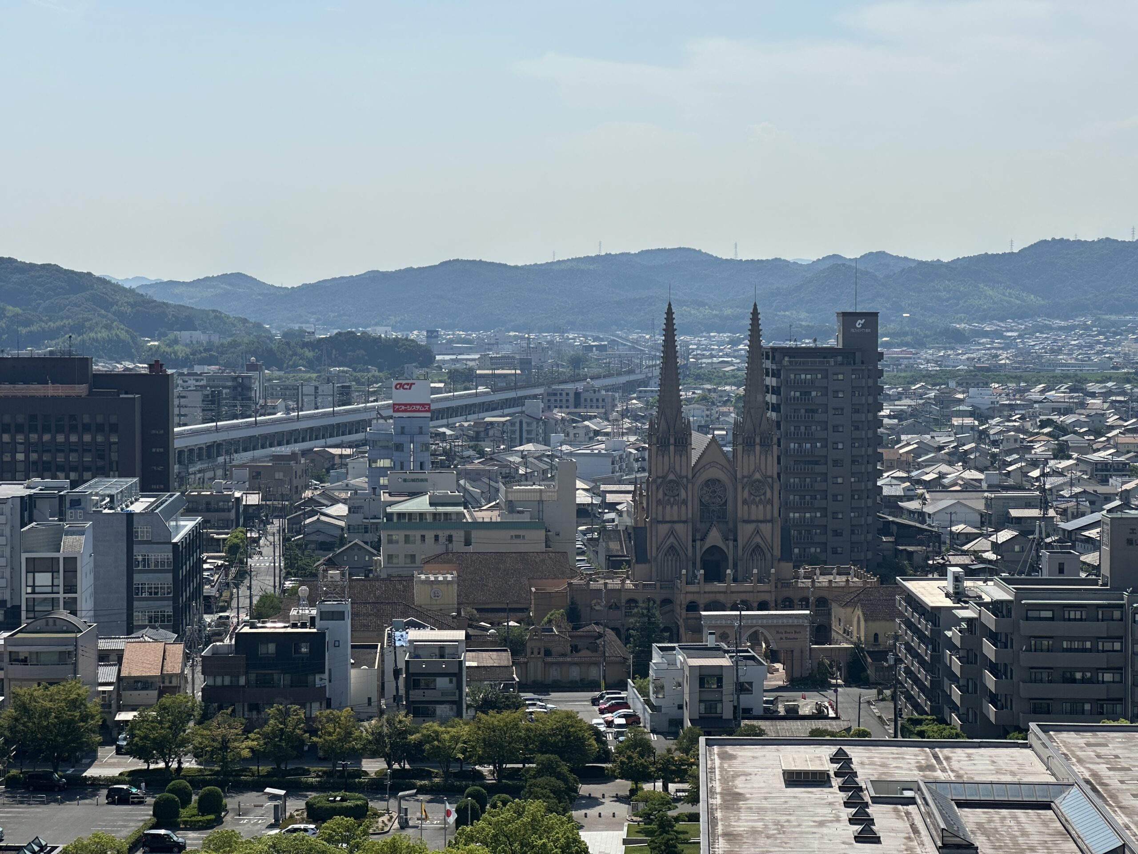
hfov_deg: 25.3
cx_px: 569
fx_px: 2531
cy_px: 427
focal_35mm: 77
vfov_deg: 19.1
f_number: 2.8
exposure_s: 1/1727
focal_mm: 9
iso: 32
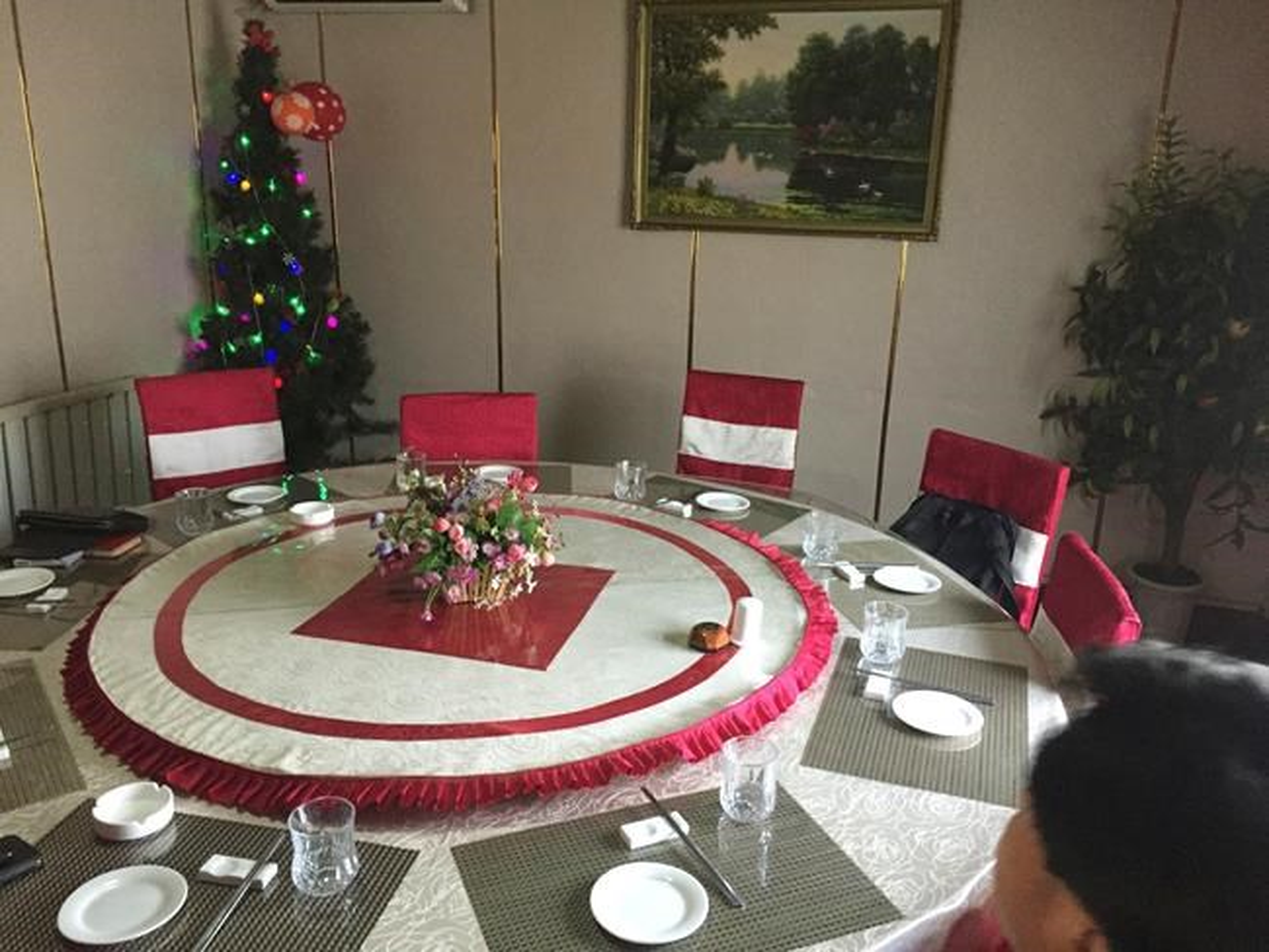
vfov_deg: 48.3
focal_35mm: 29
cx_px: 634
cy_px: 476
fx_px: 1064
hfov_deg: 61.6
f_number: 2.2
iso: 250
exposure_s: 1/17
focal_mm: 4.15
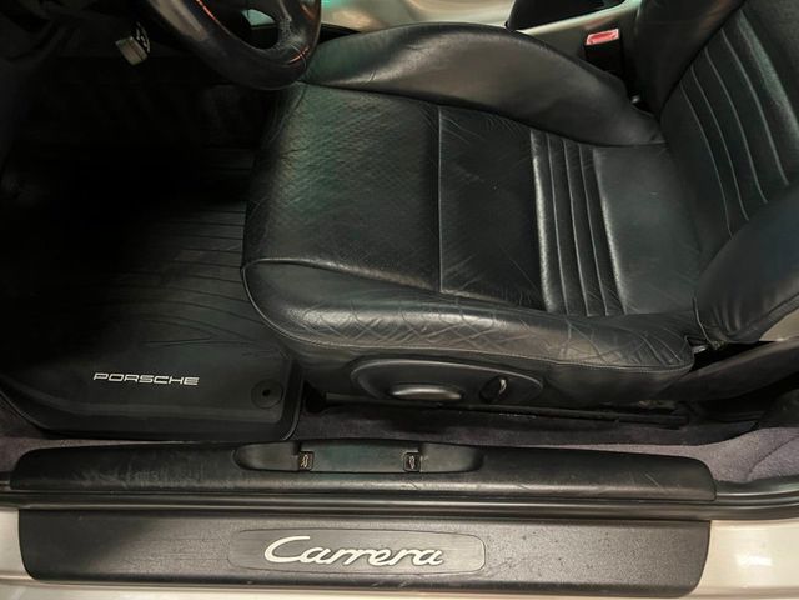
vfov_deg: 53.1
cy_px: 300
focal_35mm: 26
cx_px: 400
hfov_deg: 67.3
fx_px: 600
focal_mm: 5.7
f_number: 1.5
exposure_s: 1/30
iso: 800
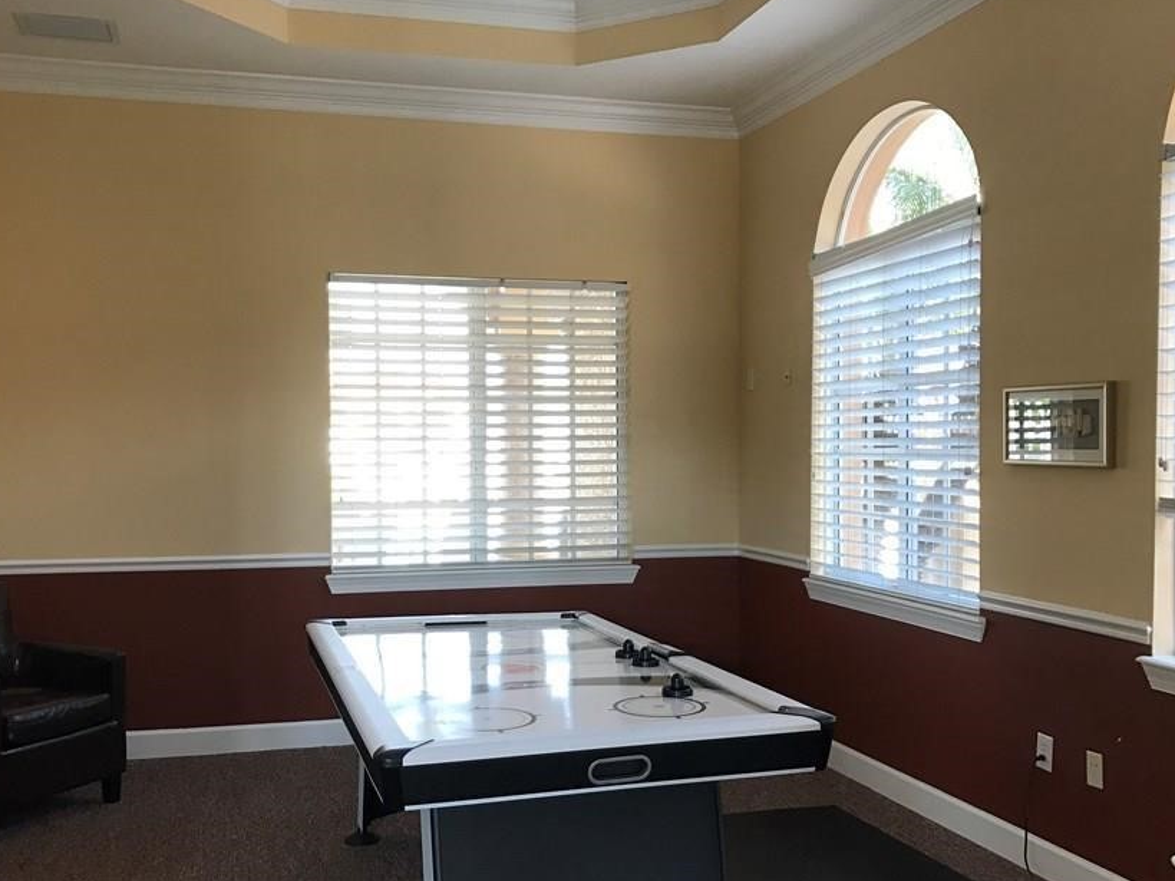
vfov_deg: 40.7
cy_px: 472
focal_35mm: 35
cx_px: 535
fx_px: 1188
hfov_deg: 52.6
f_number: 1.8
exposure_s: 1/40
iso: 25
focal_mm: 3.99
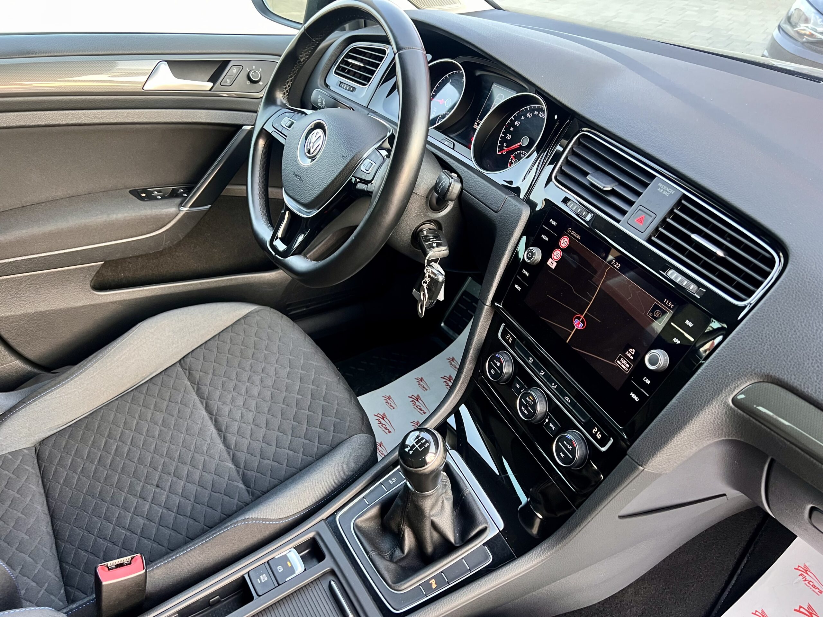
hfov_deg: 67.3
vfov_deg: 53.1
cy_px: 308
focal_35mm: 26
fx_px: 618
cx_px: 412
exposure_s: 1/60
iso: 320
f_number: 1.5
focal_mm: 5.7
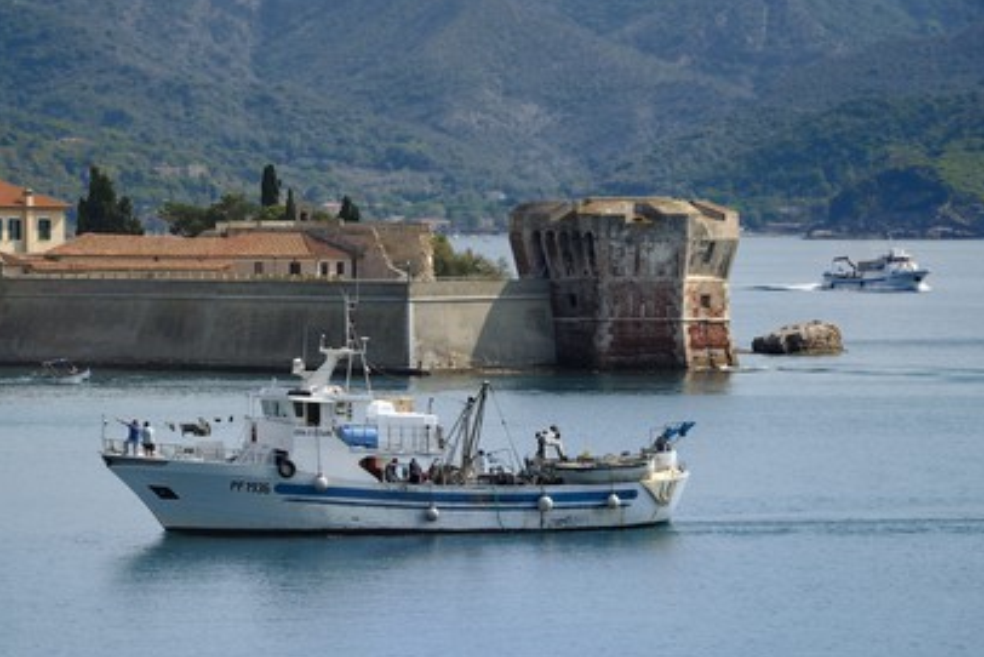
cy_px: 327
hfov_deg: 9.9
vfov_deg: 6.6
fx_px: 5660
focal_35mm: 207
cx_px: 487
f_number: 11
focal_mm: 200
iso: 200
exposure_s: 1/250
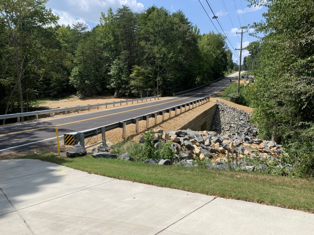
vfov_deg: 53.1
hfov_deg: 67.3
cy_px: 118
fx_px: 236
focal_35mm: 26
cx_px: 157
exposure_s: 1/2364
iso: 25
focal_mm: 4.25
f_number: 1.8
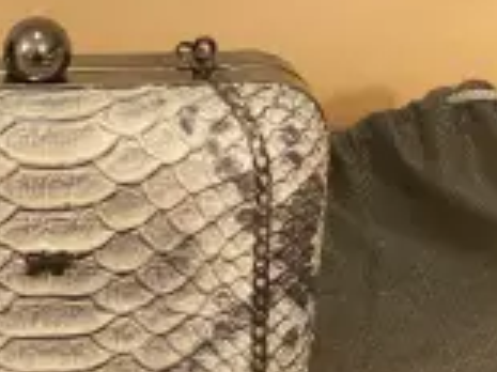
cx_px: -13
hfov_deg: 14.5
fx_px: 1922
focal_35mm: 134
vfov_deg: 10.9
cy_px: 385
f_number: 2
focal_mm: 6
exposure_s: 1/33
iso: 1000
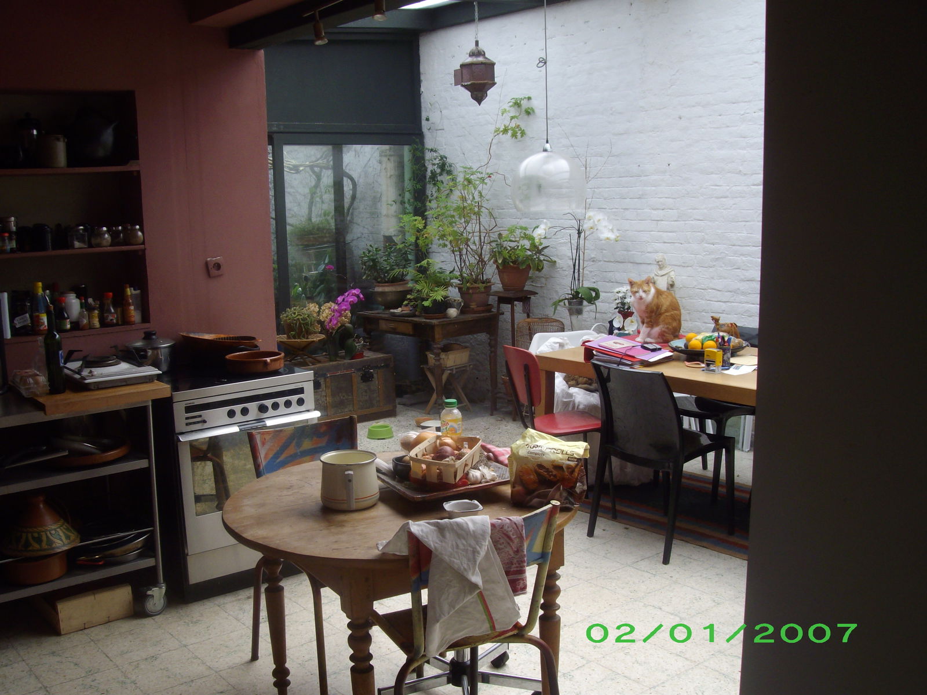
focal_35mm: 36
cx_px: 464
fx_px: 964
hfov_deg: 51.4
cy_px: 348
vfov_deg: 39.7
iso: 80
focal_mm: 6
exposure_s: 1/160
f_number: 4.8
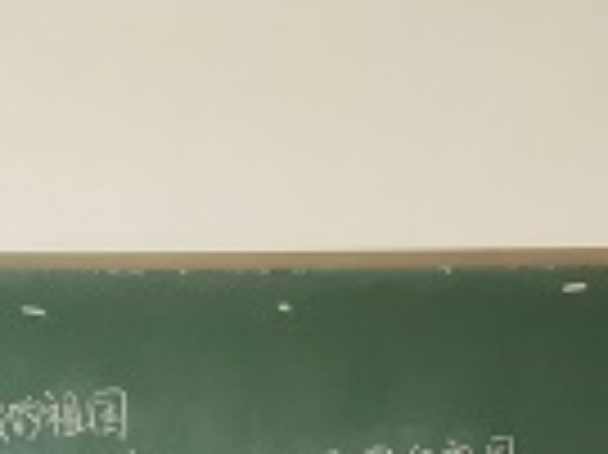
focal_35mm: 111
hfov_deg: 16.8
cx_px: 761
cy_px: 780
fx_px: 1948
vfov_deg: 12.3
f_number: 1.8
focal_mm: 3.95
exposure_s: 1/50
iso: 143
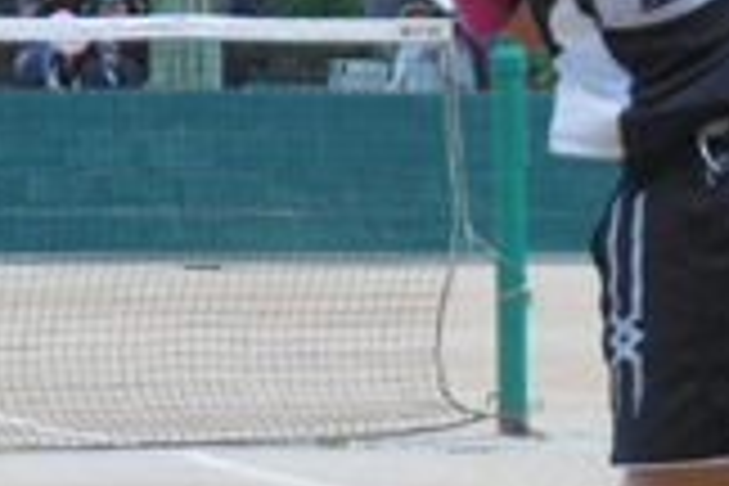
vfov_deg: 3.4
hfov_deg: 5.1
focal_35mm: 401
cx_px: 598
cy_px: 171
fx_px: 8120
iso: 200
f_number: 4.8
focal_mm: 18.6
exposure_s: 1/250
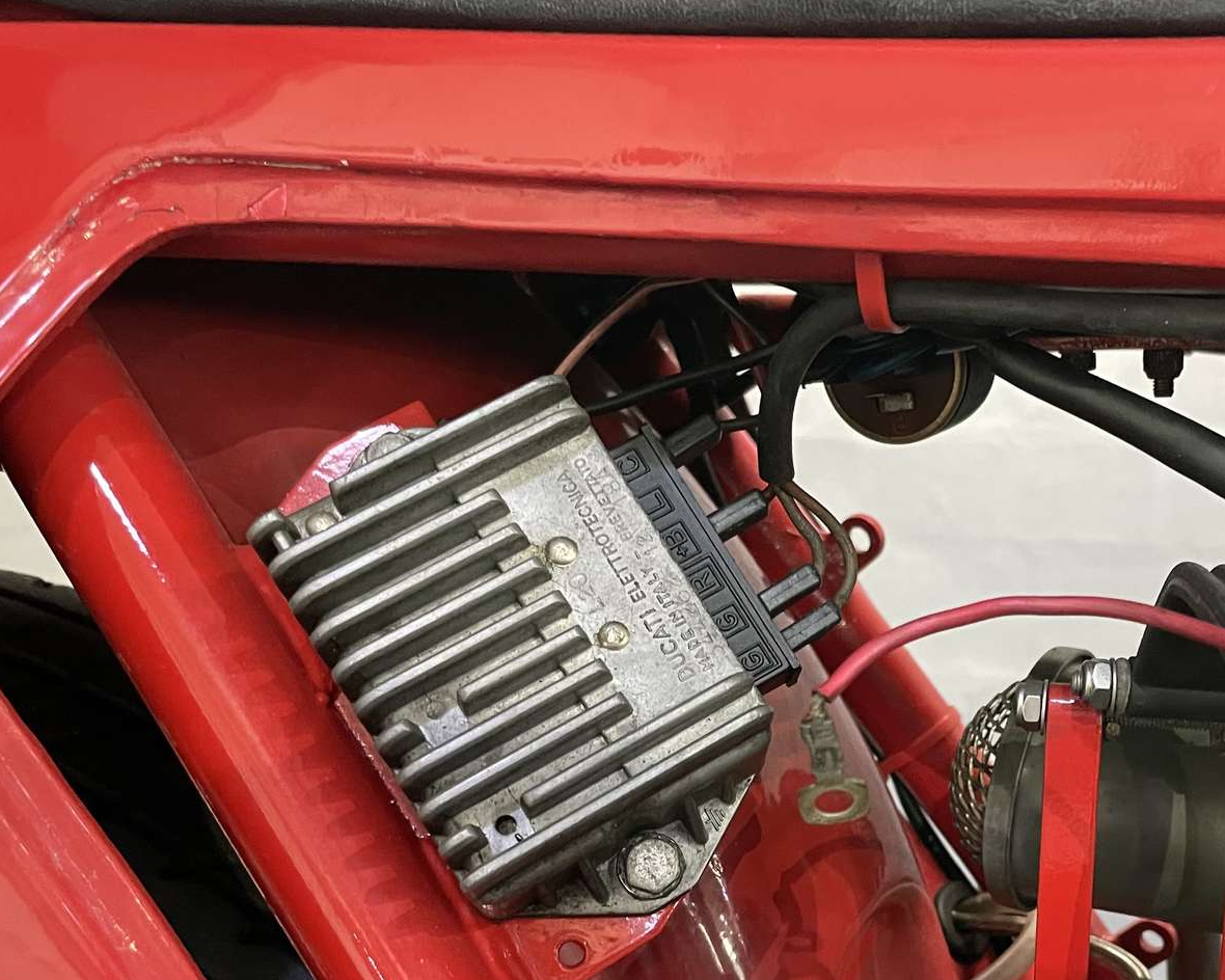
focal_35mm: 43
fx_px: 1559
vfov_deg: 34.1
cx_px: 952
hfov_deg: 41.3
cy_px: 755
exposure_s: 1/25
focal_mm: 4.2
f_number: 1.6
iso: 500
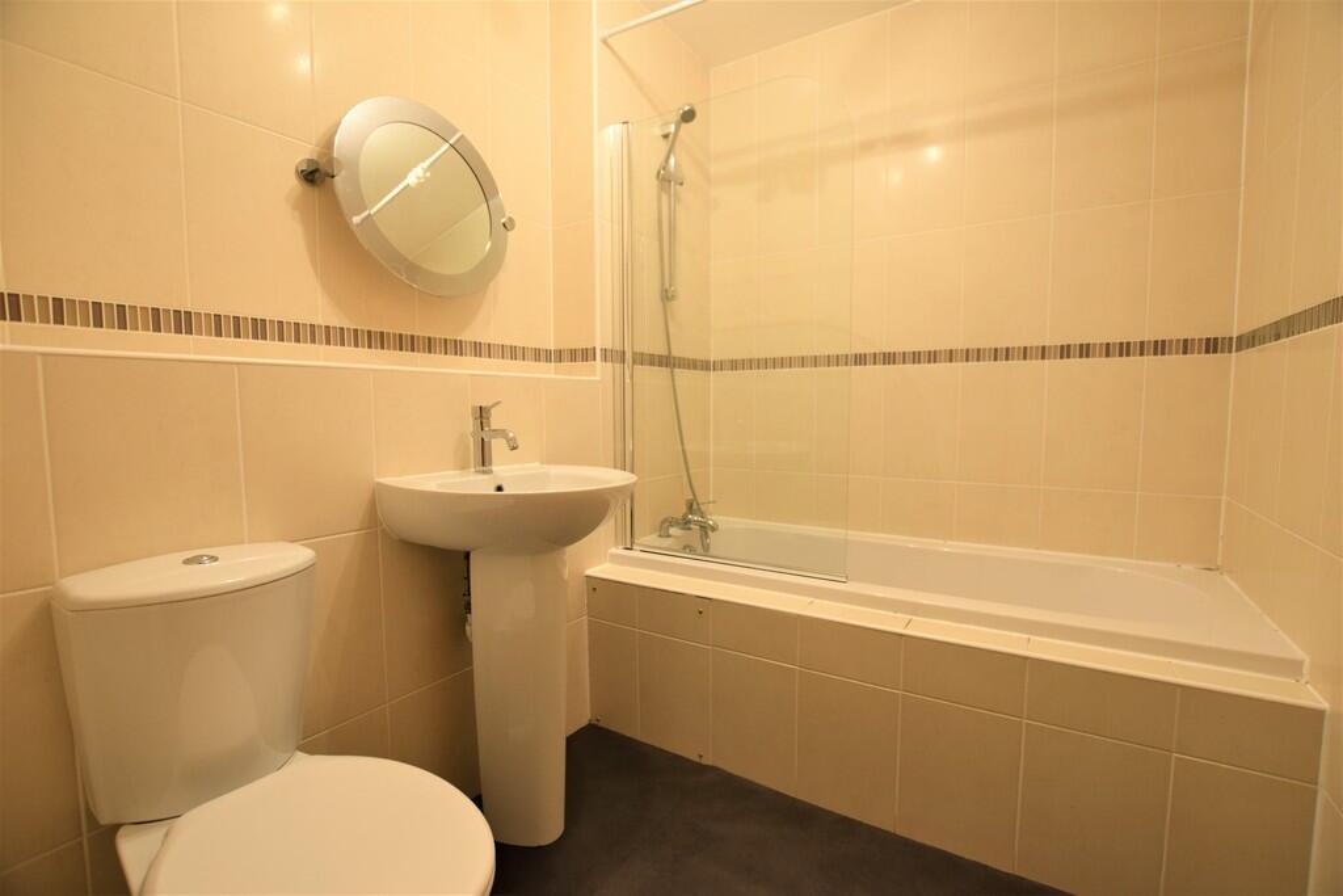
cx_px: 672
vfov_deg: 77.3
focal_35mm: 15
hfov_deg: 100.4
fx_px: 560
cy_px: 448
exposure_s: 1/15
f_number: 4
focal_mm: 10
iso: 500
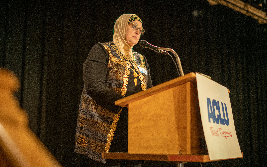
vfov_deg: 25.3
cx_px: 134
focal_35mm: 51
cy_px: 83
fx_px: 371
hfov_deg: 39.6
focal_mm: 50
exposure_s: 1/60
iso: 1600
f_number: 1.4
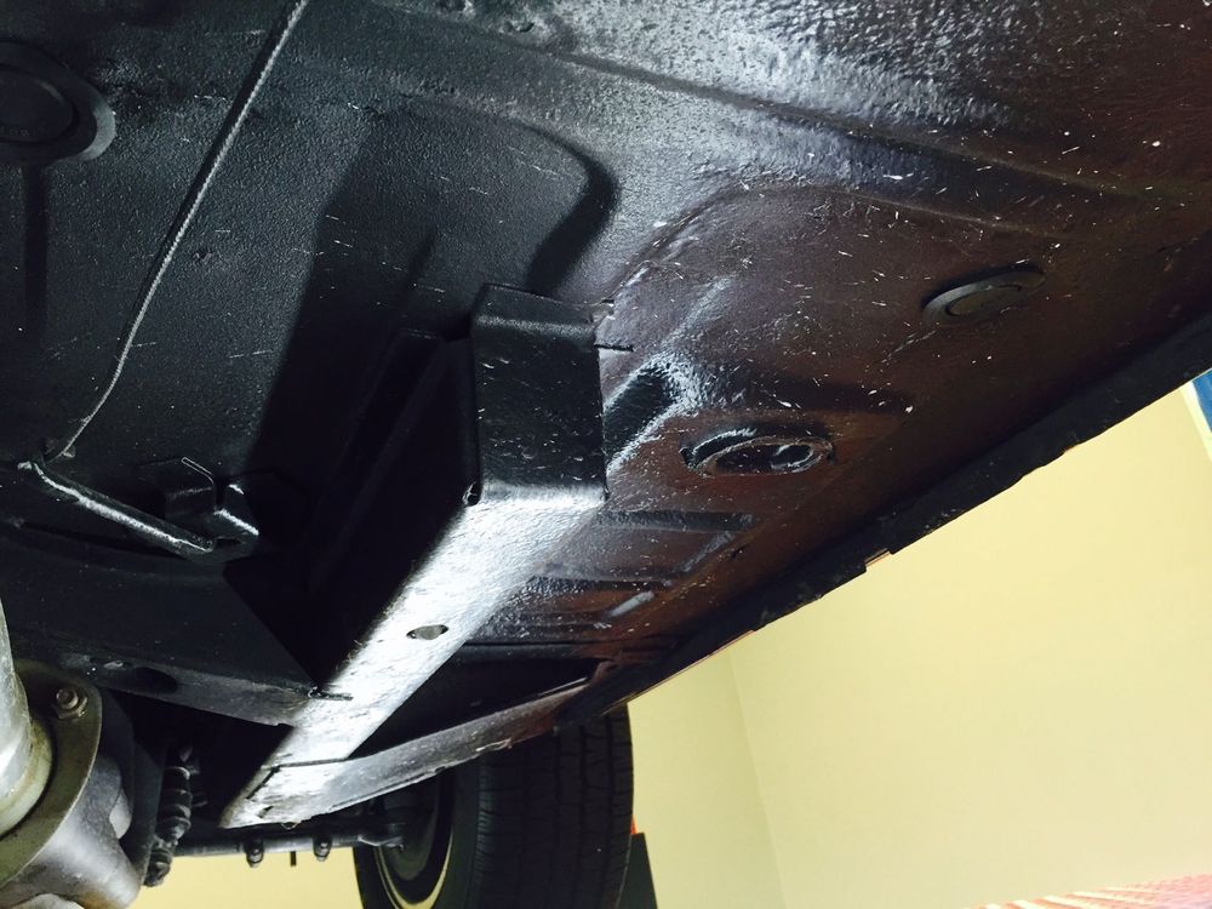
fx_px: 1015
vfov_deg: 48.2
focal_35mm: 29
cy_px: 454
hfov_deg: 61.7
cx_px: 606
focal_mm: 4.15
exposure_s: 1/30
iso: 100
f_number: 2.2
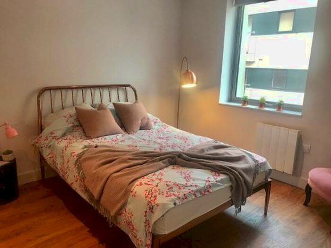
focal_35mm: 28
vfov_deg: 49.7
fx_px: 268
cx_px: 166
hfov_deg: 63.4
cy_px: 124
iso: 25
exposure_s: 1/33
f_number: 1.8
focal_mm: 3.99
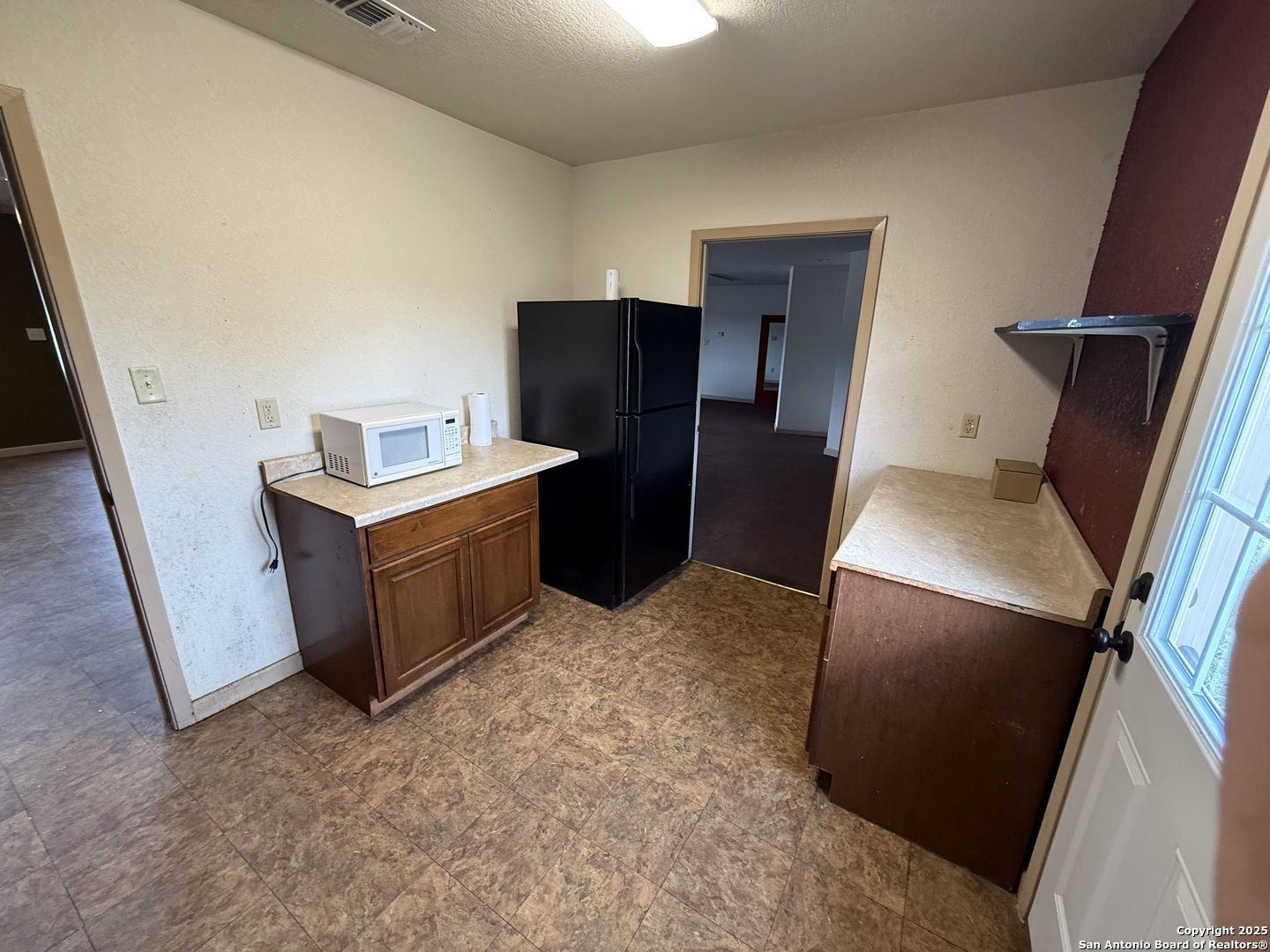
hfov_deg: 102.1
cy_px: 476
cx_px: 635
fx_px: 514
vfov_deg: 85.7
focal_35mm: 14
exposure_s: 1/120
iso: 320
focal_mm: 2.22
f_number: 2.2
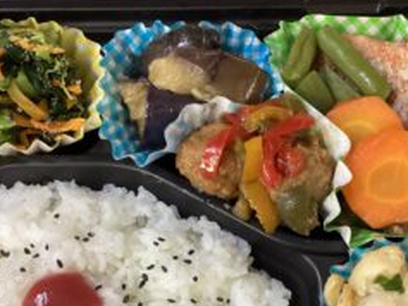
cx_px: 209
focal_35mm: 49
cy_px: 221
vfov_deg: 29.3
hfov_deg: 38.9
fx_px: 578
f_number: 2.4
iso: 200
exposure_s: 1/50
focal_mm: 3.3
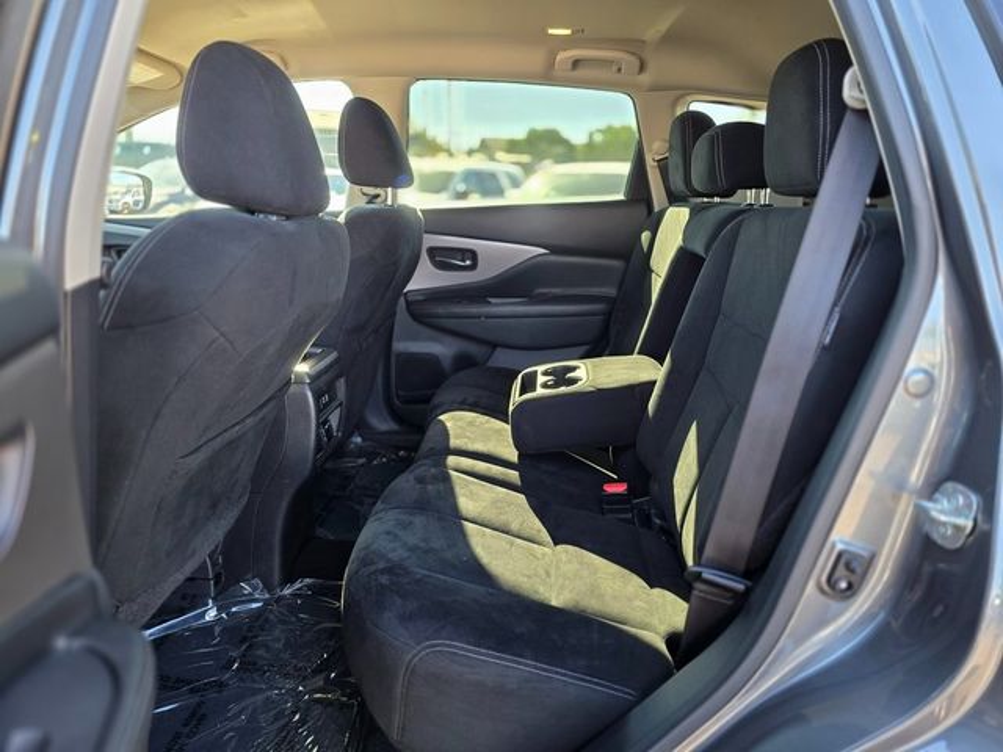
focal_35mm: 23
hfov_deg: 73.9
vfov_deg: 58.9
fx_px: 666
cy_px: 376
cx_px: 502
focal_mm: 6.3
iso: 125
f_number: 1.7
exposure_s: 1/180
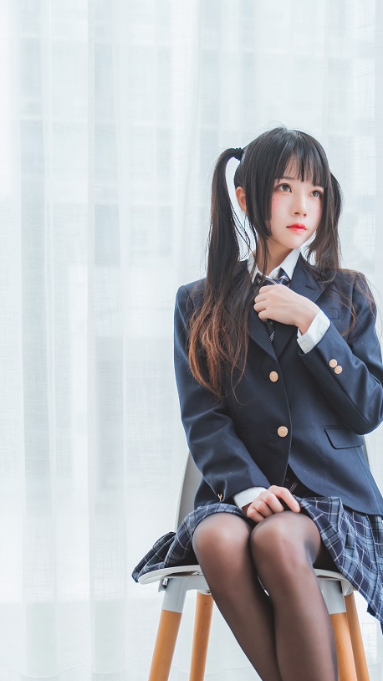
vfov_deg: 37.7
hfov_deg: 22.1
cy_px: 492
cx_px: 276
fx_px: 975
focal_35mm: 54
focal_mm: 35
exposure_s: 1/160
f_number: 2.8
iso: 400
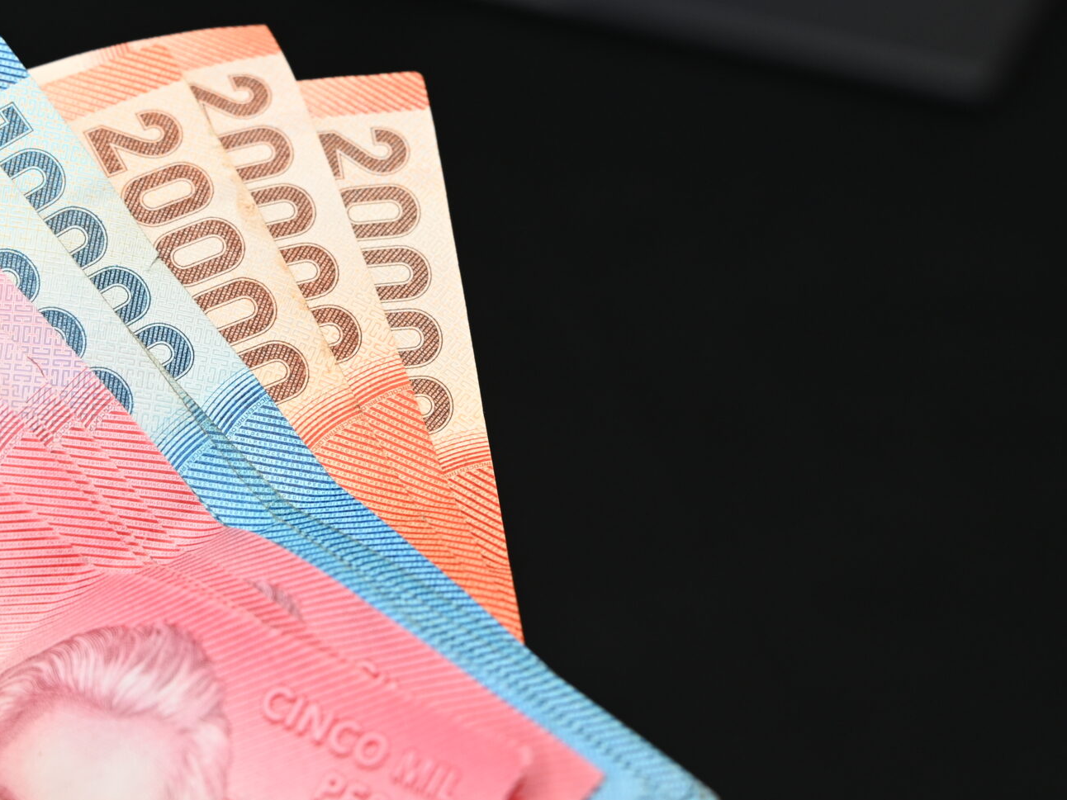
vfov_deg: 12.5
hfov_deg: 16.6
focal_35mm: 118
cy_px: 313
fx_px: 3637
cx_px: 315
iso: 800
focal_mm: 62
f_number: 7.1
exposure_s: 1/160
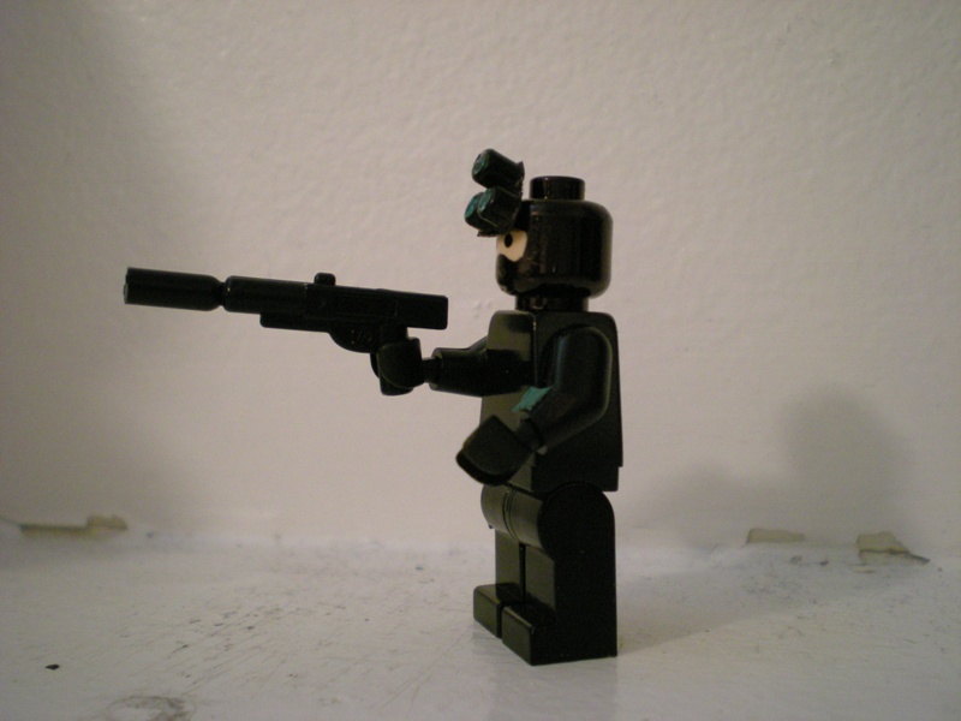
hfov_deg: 49.0
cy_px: 360
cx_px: 480
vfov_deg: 37.7
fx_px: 1055
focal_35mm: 38
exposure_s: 1/8
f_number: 3.1
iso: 353
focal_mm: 6.3
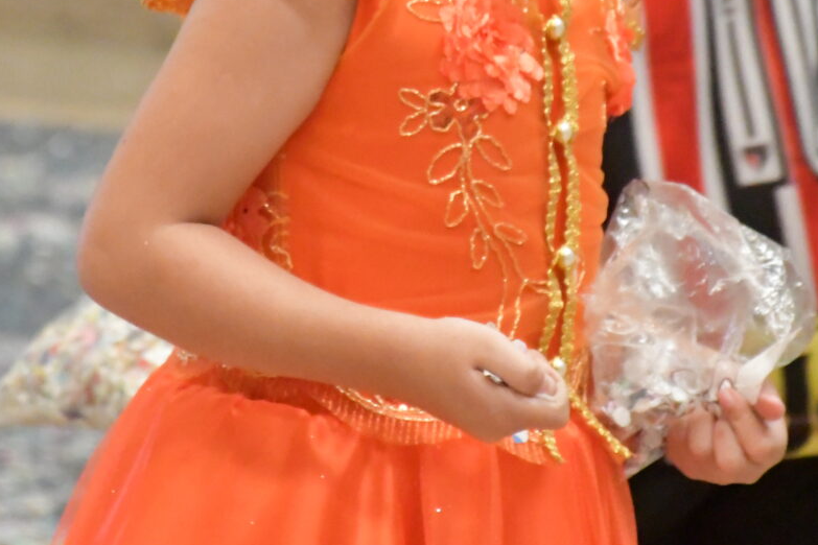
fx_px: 11701
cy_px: 60
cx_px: 462
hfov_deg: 4.0
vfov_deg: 2.7
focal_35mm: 515
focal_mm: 140
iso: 12800
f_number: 5.6
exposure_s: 1/250
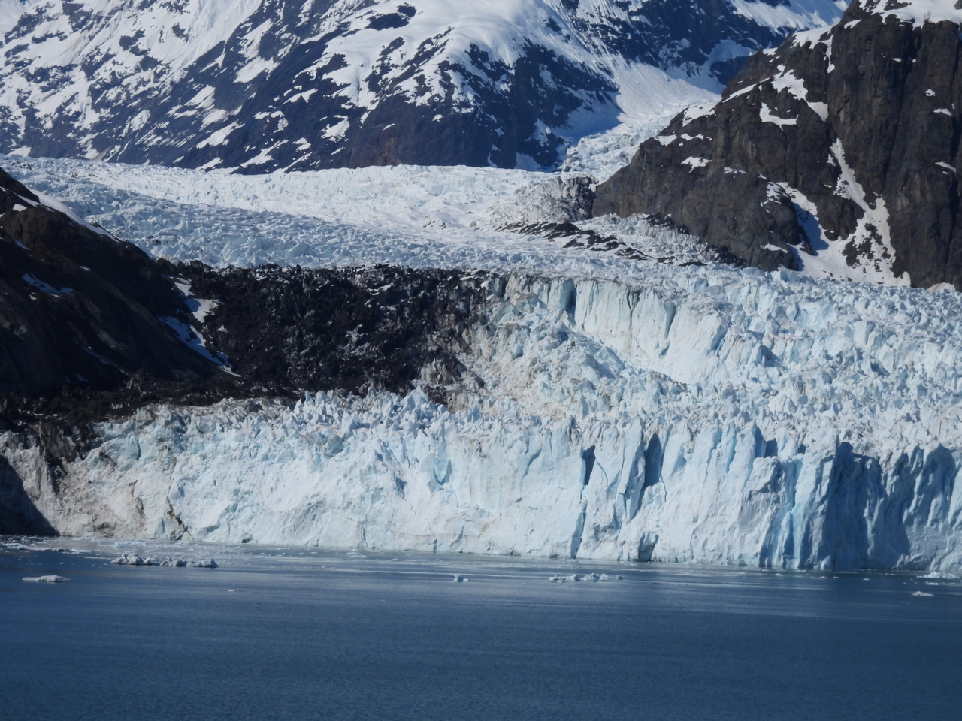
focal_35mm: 170
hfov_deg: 11.6
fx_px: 4724
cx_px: 481
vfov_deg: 8.7
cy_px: 360
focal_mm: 30.3
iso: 100
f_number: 6.3
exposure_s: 1/1600
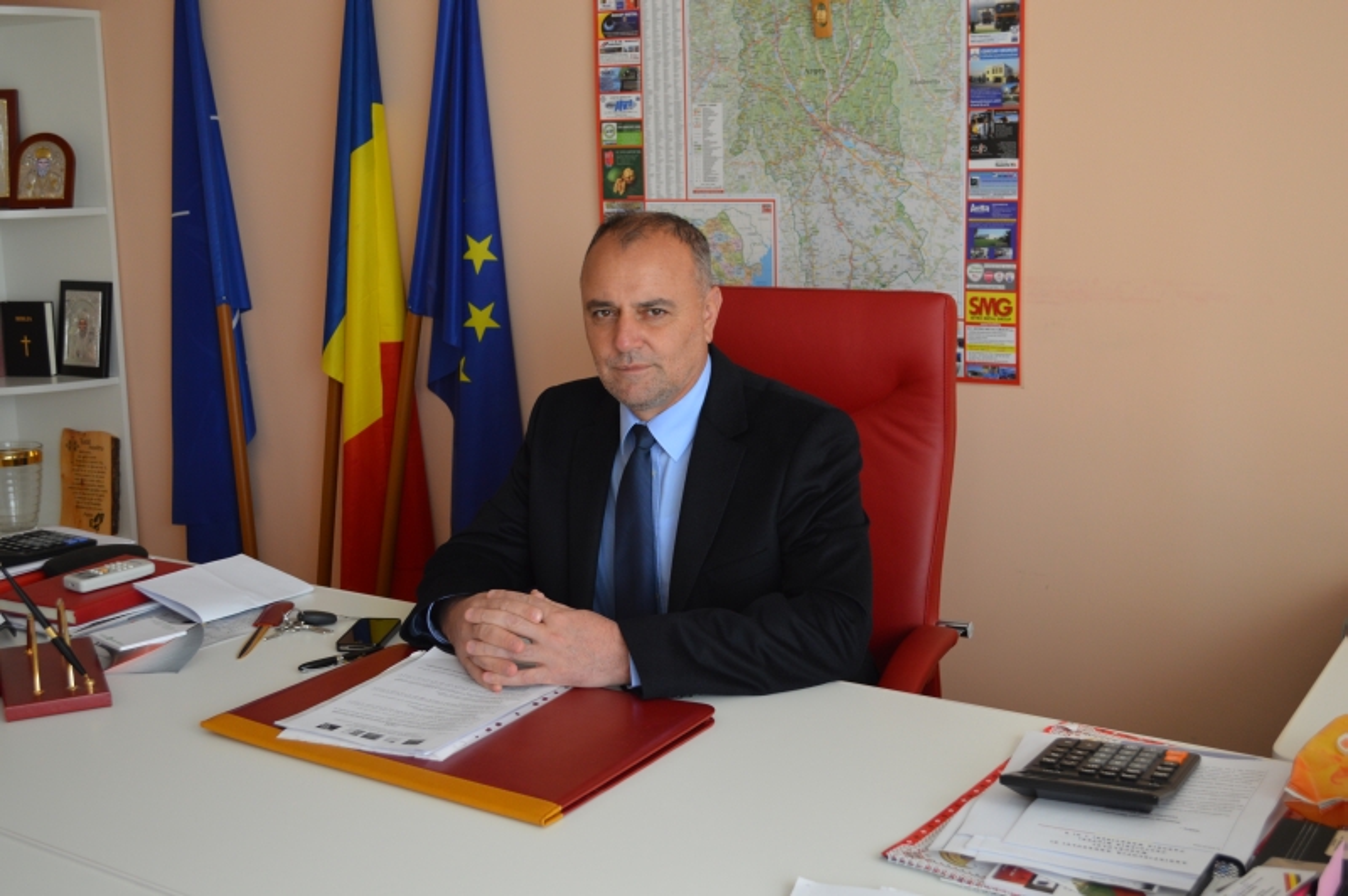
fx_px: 1571
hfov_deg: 46.4
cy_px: 448
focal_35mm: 42
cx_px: 674
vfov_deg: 31.8
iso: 400
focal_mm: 28
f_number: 4.5
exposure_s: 1/40
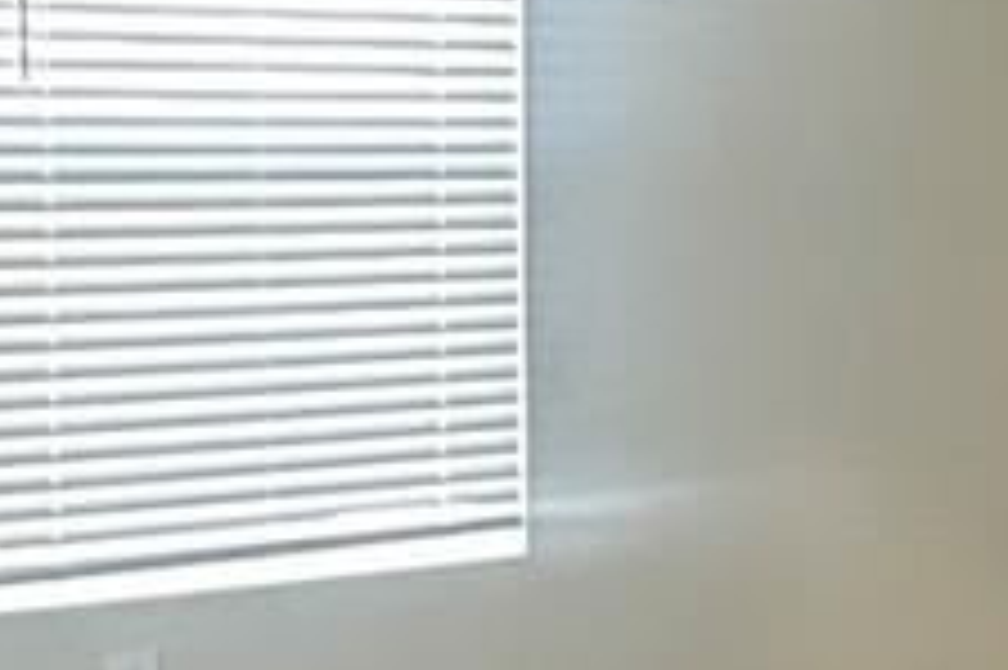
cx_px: 1138
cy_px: 256
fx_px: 2182
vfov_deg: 17.4
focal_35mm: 78
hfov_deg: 24.1
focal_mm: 2.22
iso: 1000
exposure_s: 1/40
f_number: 2.2
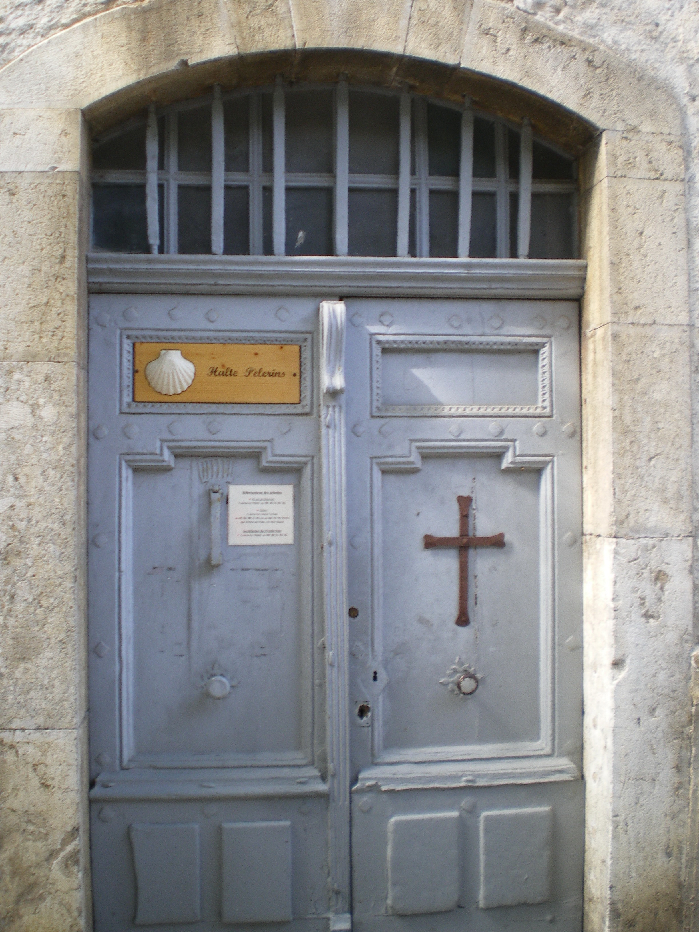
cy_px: 466
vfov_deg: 51.4
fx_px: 969
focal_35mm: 36
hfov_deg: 39.7
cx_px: 350
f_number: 3.1
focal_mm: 6.3
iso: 100
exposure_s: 1/50
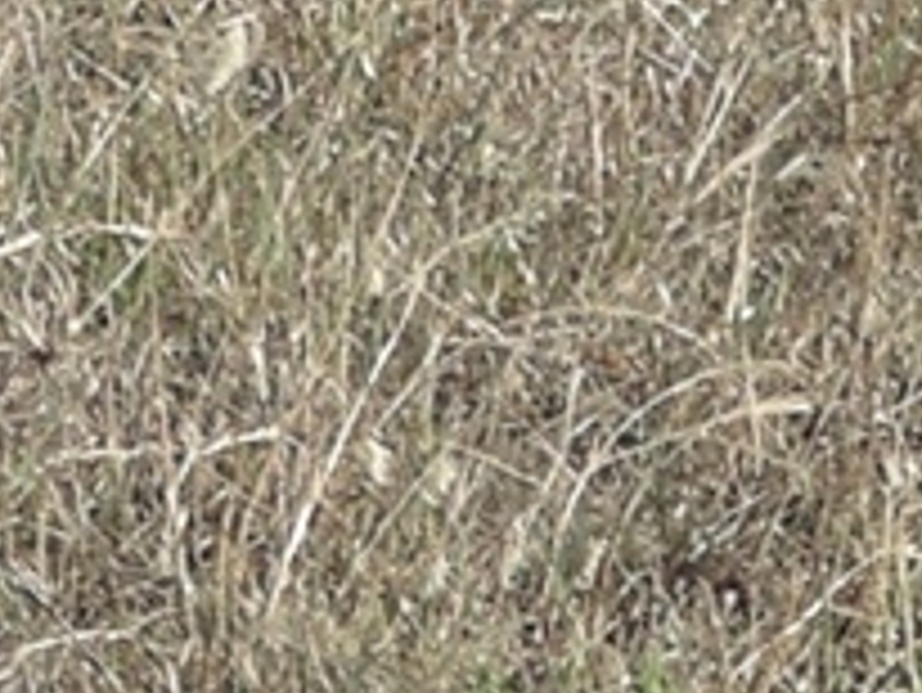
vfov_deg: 1.0
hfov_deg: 1.4
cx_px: 238
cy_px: -1287
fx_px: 38830
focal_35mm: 1457
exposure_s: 1/320
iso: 64
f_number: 5
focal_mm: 39
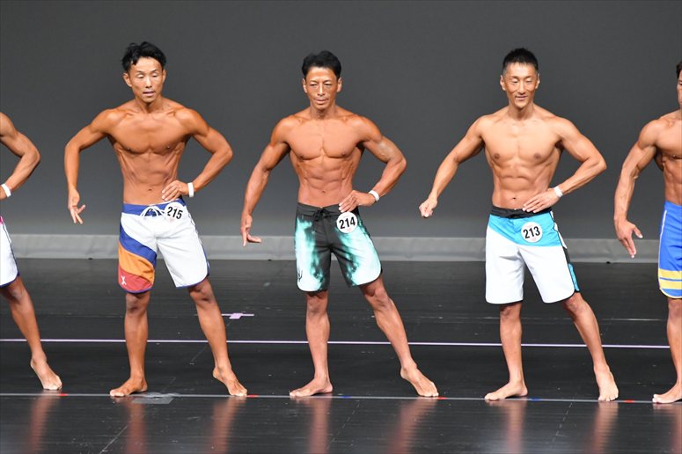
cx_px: 341
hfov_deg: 6.5
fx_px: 5965
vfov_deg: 4.4
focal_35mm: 315
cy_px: 227
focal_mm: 210
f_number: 5.6
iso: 5000
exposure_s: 1/400
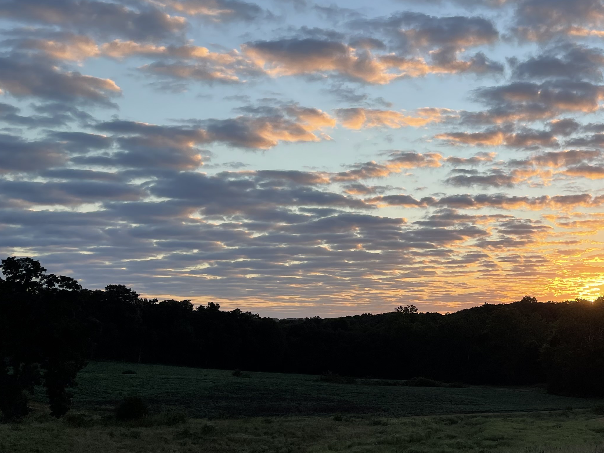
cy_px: 227
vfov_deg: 28.6
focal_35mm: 51
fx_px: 890
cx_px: 576
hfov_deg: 34.7
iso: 32
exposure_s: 1/1171
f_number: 1.6
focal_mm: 4.2
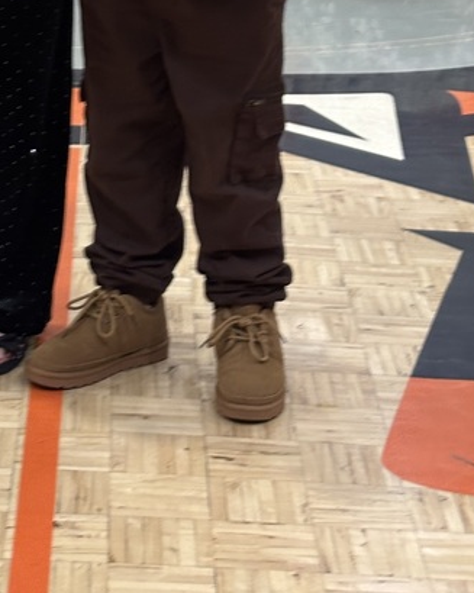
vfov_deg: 14.6
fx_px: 2228
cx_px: 55
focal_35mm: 127
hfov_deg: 12.1
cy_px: -144
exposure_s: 1/60
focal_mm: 5.96
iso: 100
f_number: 1.6
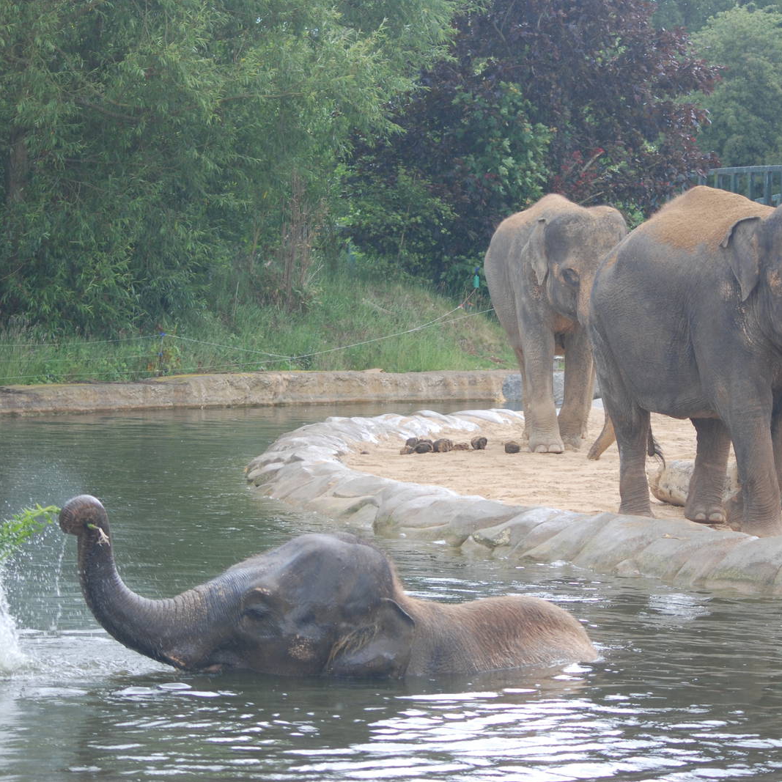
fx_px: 3425
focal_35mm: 134
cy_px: 392
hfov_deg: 13.0
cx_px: 456
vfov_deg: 13.0
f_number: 4
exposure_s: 1/125
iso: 200
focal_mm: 70
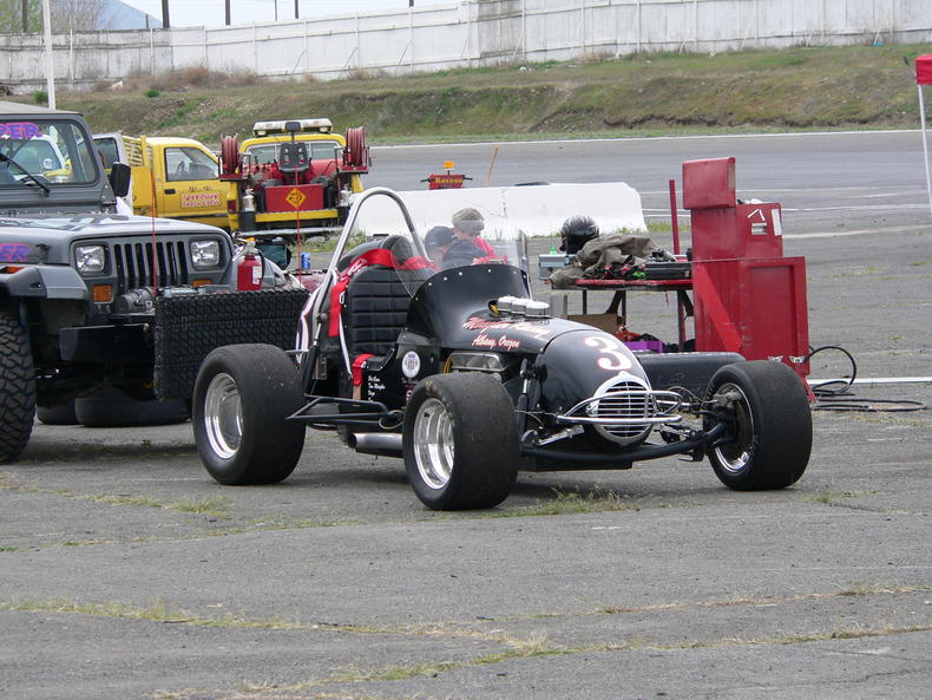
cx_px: 466
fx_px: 5386
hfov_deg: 9.9
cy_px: 350
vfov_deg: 7.4
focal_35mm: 200
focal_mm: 33.3
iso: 80
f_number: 4
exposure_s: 1/160
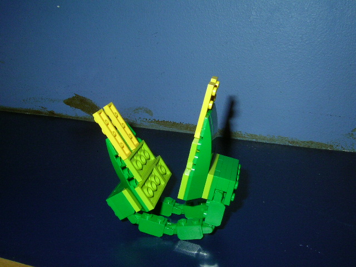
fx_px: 370
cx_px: 178
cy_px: 134
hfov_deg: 51.4
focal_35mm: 36
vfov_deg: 39.7
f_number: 4.8
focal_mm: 5.6
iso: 100
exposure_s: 1/30
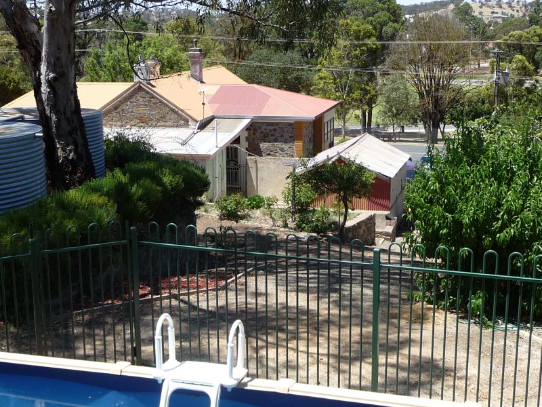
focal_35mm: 50
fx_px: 783
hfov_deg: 38.2
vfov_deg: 29.1
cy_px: 204
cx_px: 271
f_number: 3.4
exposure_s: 1/640
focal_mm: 5
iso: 100
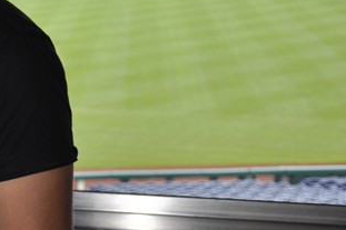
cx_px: -176
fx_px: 1297
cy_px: 69
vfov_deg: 10.1
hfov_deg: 14.2
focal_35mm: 135
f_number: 4
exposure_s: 1/100
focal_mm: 28
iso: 400
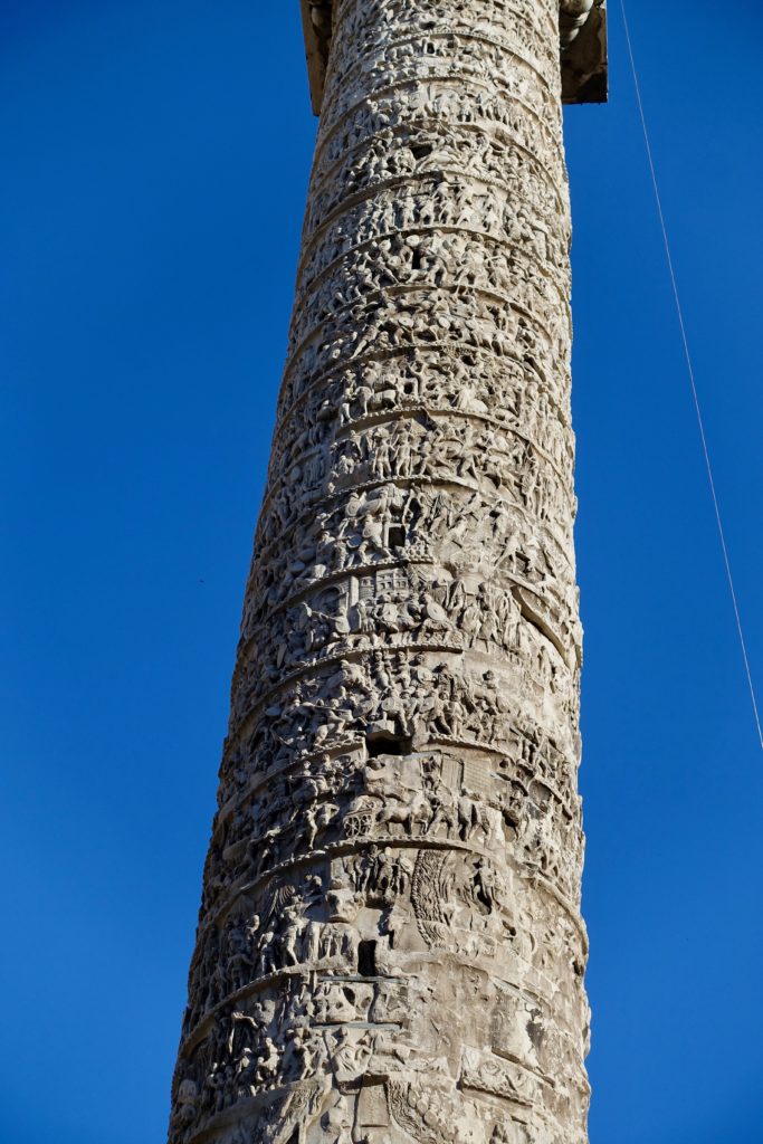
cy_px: 572
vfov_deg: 29.2
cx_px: 382
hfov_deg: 19.7
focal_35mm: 69
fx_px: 2193
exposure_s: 1/500
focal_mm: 25.15
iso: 125
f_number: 5.6
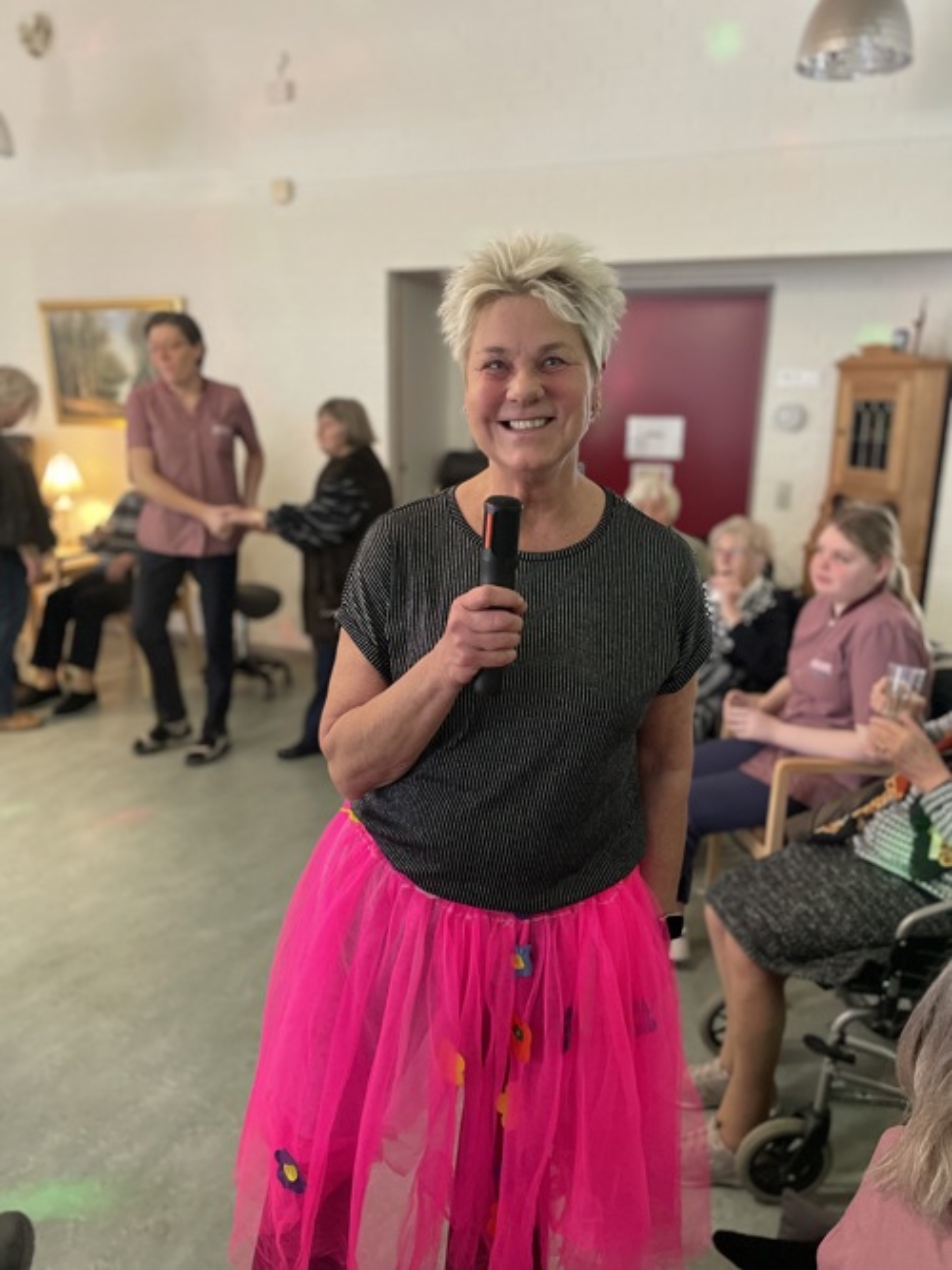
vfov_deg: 67.3
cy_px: 635
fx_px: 954
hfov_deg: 53.0
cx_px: 476
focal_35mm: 26
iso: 500
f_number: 1.6
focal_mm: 4.2
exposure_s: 1/50
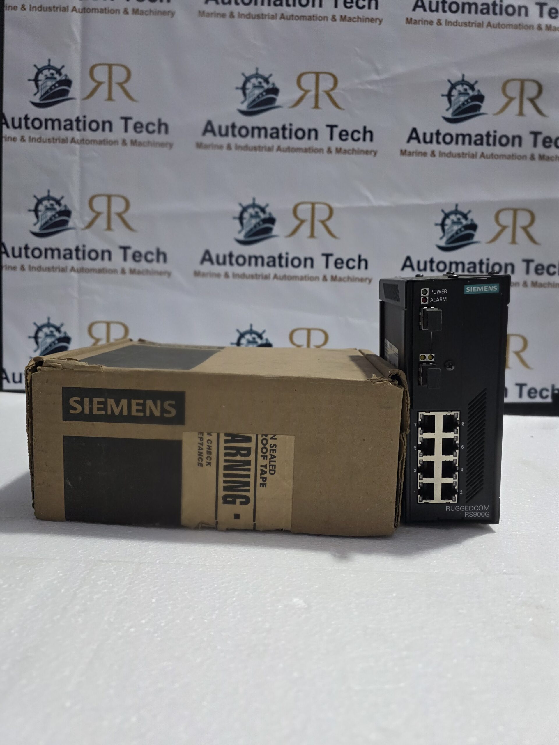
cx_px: 280
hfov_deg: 58.9
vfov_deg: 73.9
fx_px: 495
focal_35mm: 23
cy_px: 372
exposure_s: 1/100
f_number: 1.7
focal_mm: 6.3
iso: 320
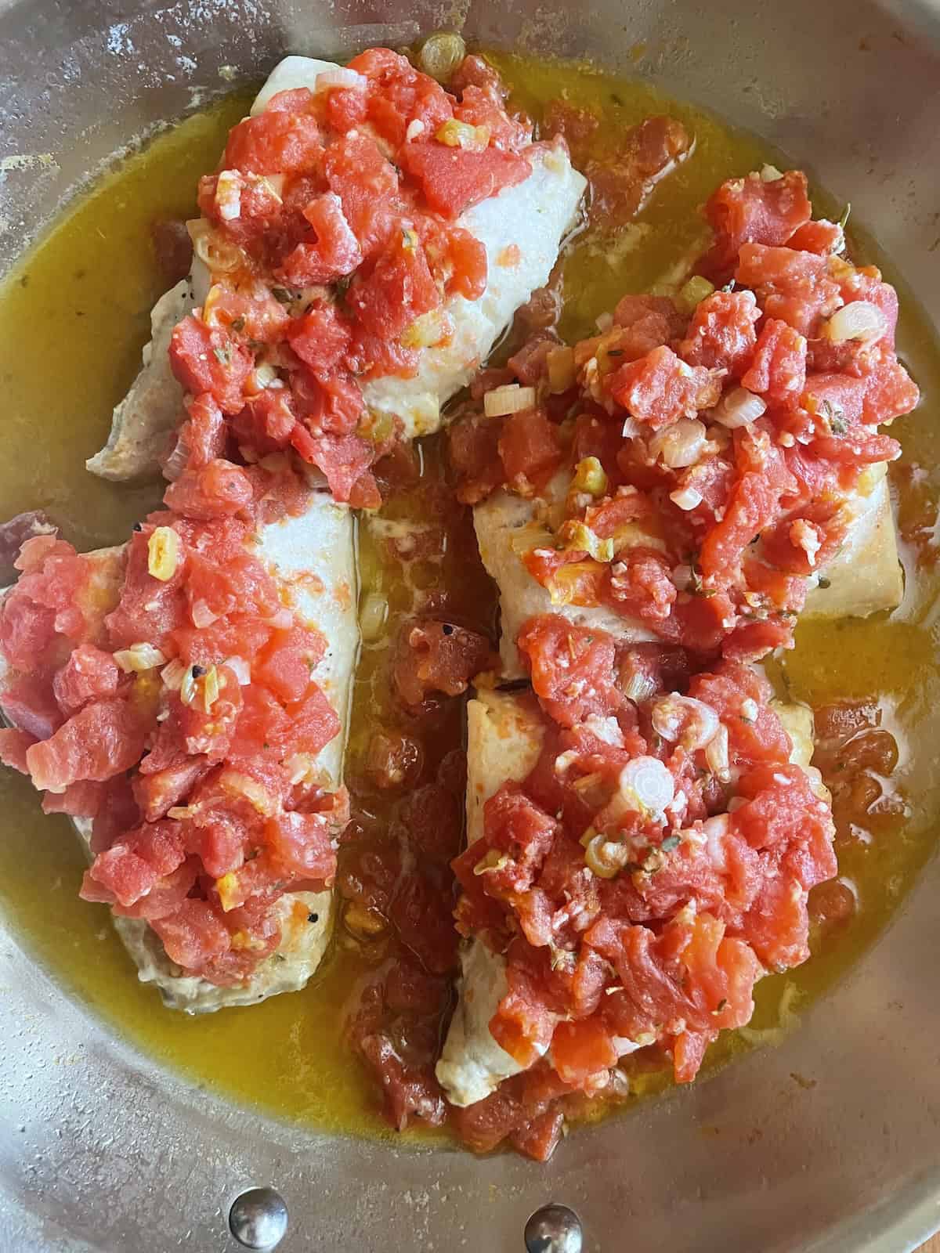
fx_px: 941
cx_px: 470
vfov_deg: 67.3
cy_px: 626
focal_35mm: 26
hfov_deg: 53.1
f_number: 1.6
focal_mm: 4.2
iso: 400
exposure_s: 1/40
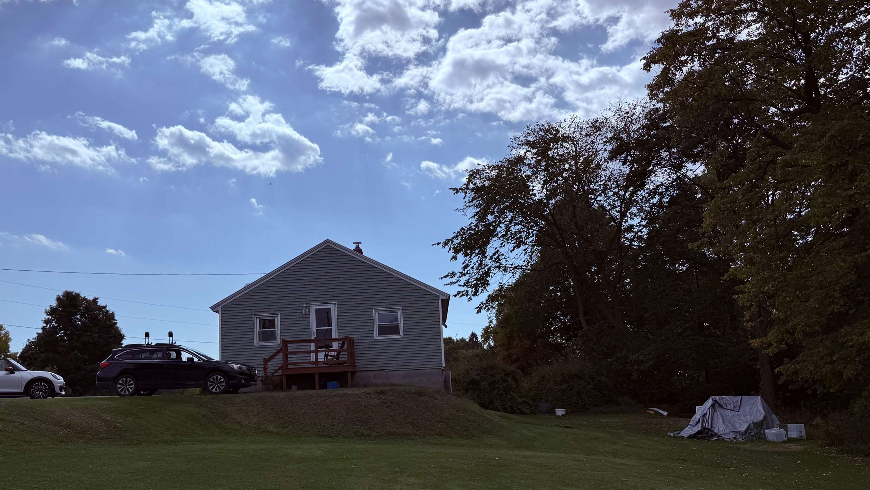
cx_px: 393
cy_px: 286
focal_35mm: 32
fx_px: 738
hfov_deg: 60.9
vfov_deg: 36.6
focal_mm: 6.76
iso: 64
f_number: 1.78
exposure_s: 1/14286
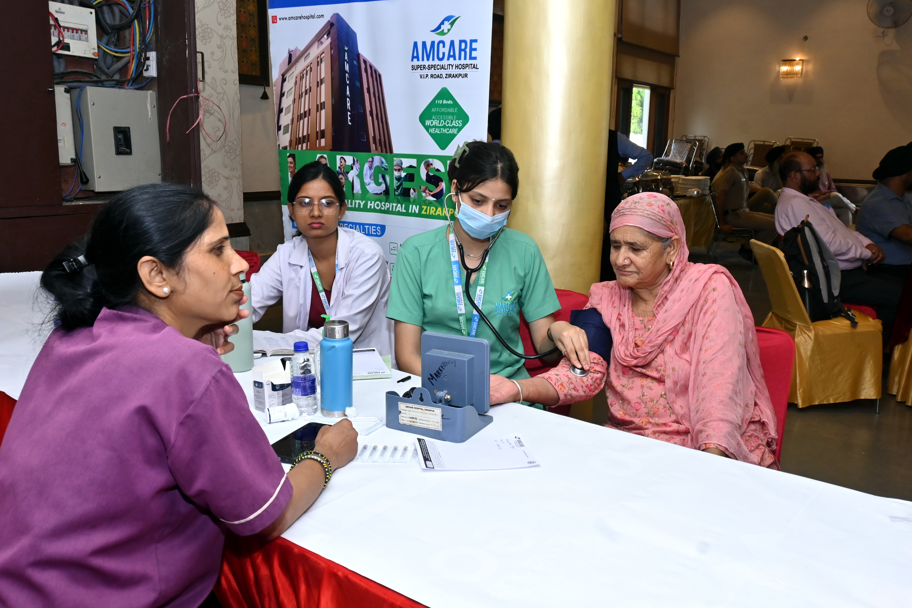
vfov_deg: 41.7
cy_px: 304
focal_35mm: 32
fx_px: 798
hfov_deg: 59.5
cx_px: 456
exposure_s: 1/160
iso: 640
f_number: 8
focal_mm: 21
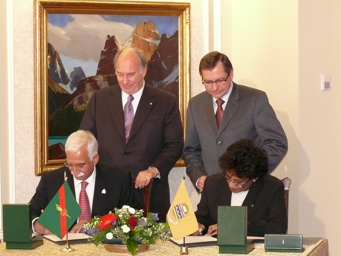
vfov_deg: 11.3
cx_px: 170
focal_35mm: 131
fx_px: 1290
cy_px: 128
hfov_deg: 15.1
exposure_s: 1/30
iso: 400
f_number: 3.2
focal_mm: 19.4
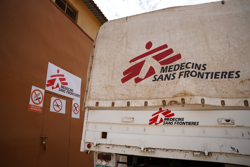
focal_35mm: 24
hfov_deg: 73.7
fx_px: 167
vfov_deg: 53.1
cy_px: 84
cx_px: 125
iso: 400
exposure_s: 1/8000
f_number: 2.8
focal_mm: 24
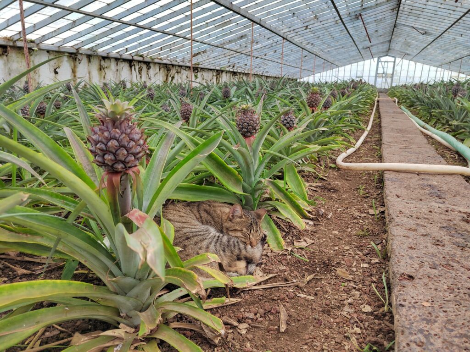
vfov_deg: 58.9
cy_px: 176
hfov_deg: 73.9
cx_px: 235
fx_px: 312
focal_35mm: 23
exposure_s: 1/100
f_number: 1.9
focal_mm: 5.52
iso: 151
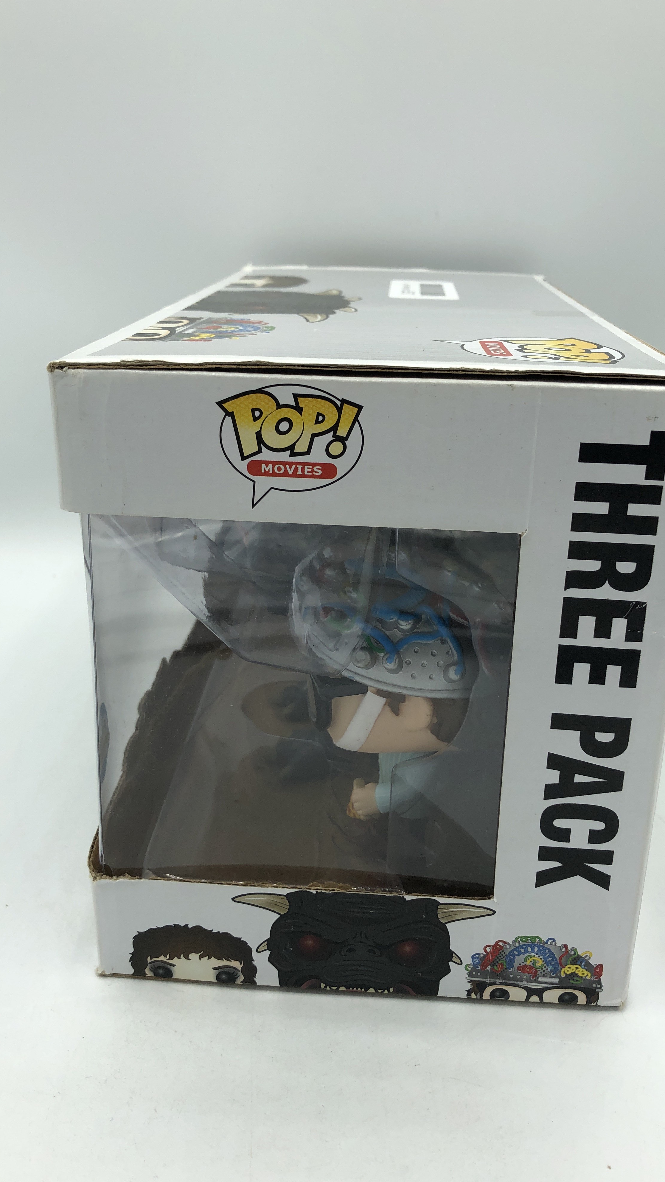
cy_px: 596
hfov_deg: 37.8
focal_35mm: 31
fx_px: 972
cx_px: 337
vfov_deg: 62.6
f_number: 1.8
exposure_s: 1/774
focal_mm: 4
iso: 20
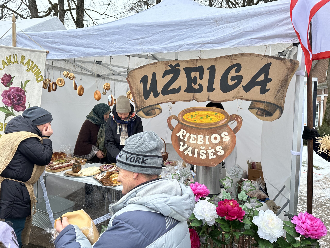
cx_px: 165
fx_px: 229
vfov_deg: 56.8
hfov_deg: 71.6
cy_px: 124
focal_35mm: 24
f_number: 1.78
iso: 80
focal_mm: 6.86
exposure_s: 1/567
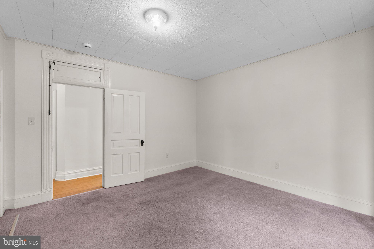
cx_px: 187
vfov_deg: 77.3
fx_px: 156
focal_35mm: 15
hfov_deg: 100.4
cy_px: 124
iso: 100
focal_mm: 10
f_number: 8
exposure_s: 1/2
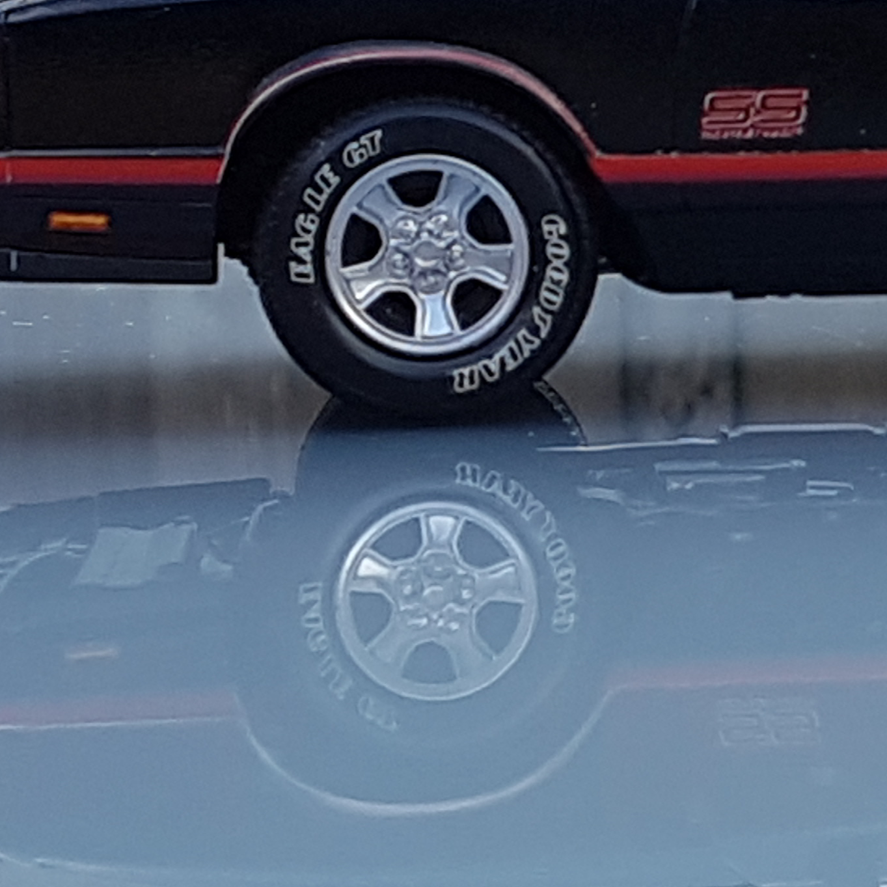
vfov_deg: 24.9
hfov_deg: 23.2
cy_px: 172
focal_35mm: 68
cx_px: 1068
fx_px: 1971
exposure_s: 1/784
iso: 40
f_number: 1.7
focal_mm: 4.2
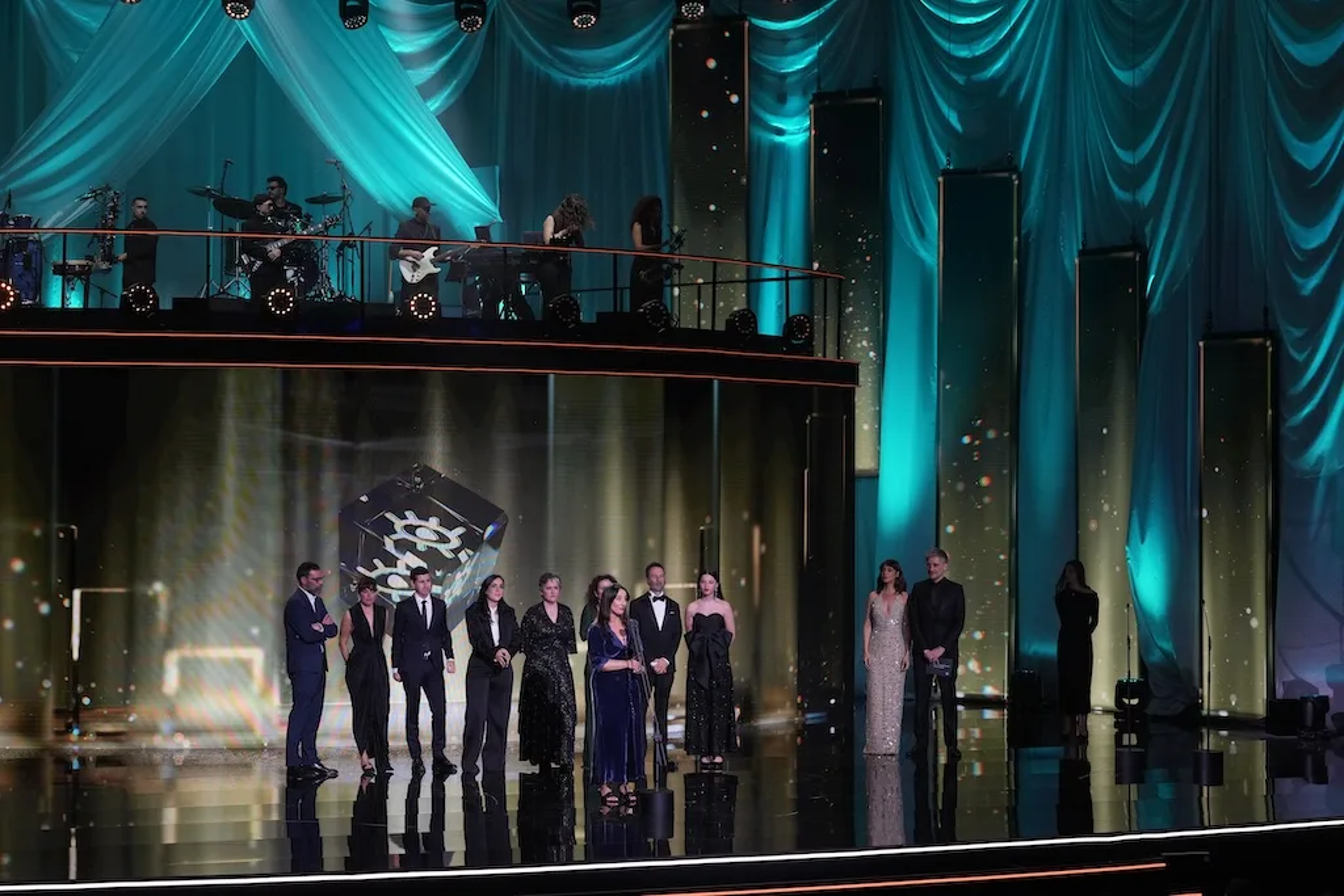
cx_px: 672
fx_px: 2614
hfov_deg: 28.8
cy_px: 448
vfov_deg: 19.5
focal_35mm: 70
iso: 2000
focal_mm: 70
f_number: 5
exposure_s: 1/250
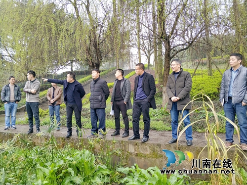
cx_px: 124
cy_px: 92
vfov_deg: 51.3
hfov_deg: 65.4
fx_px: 192
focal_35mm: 27
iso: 285
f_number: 1.8
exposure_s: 1/100
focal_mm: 3.82
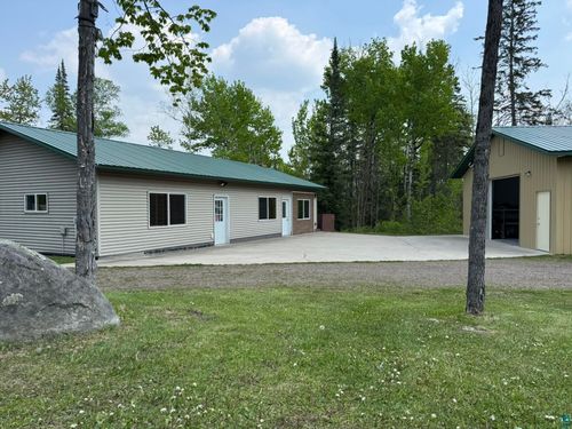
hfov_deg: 71.6
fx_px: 397
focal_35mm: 24
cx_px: 286
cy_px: 214
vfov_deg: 56.8
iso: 80
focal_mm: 6.76
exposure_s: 1/2710
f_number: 1.78
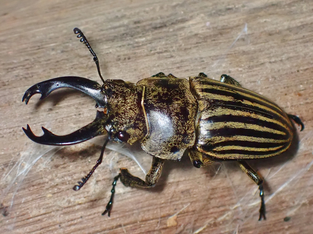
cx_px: 156
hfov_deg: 19.6
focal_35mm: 100
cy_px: 117
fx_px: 904
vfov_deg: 14.8
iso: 1600
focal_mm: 18
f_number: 14
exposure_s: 1/100
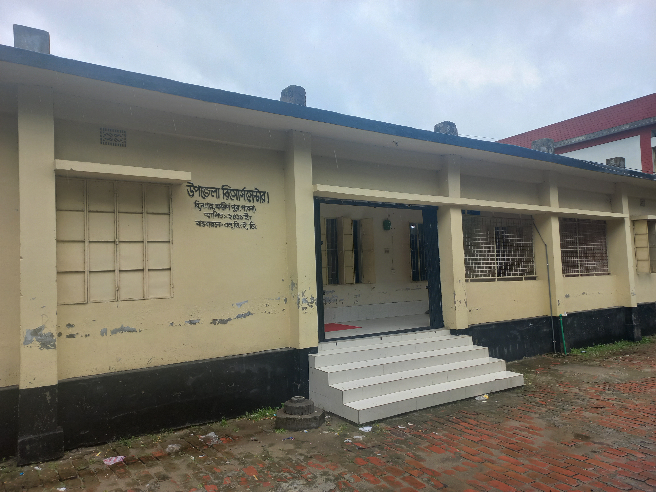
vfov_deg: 54.9
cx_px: 328
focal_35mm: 25
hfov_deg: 69.4
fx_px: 474
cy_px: 246
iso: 25
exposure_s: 1/403
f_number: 1.8
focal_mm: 4.6
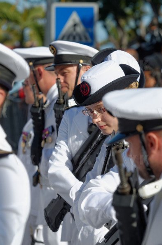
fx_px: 1388
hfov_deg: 6.7
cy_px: 122
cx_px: 81
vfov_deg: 10.1
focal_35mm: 205
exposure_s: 1/400
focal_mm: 135
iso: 100
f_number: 6.3
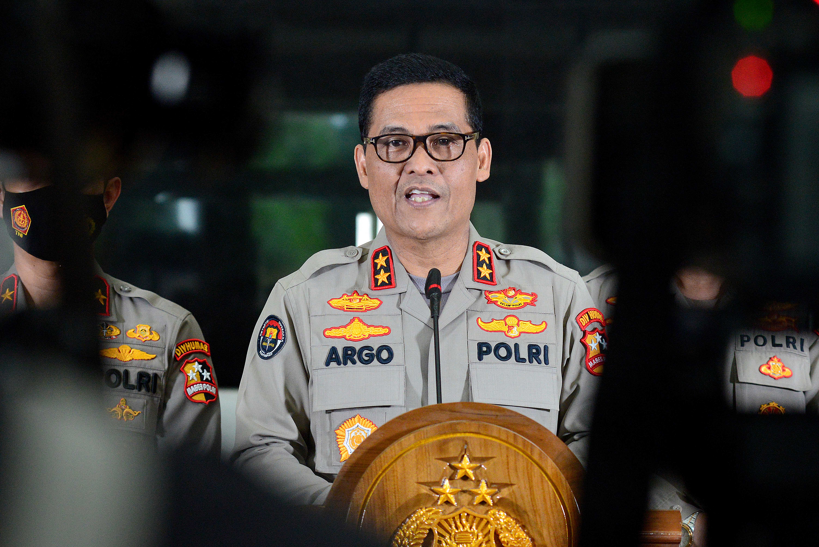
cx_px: 410
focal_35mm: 105
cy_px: 274
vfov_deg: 13.1
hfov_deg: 19.4
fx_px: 2390
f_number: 5.6
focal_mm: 105
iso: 3200
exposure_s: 1/125
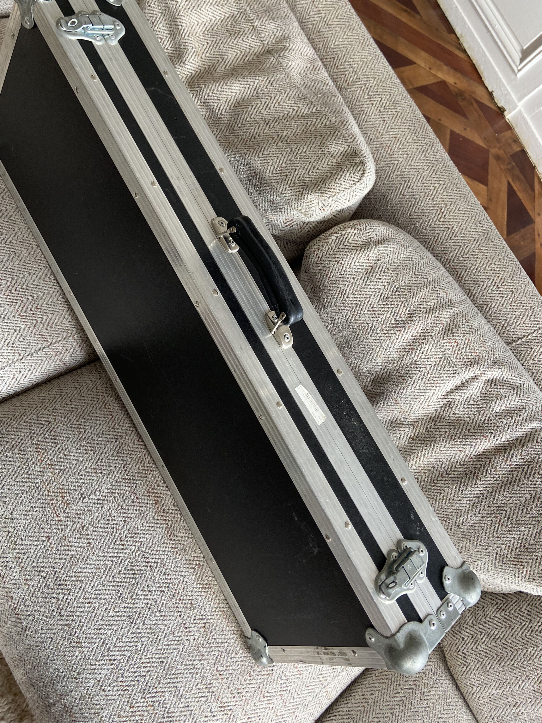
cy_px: 323
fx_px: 626
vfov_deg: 59.8
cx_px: 238
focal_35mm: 30
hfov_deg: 46.7
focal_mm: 4.25
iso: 125
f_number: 1.8
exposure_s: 1/111
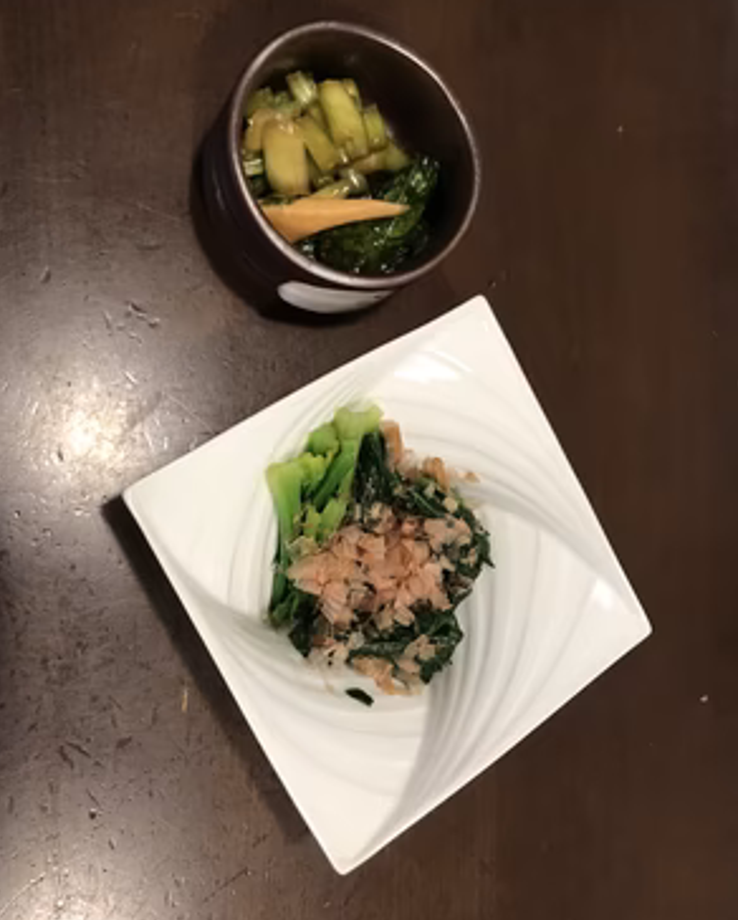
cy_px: 432
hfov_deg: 48.6
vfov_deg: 58.7
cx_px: 369
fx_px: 818
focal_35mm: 30
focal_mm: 3.99
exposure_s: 1/21
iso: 40
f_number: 1.8
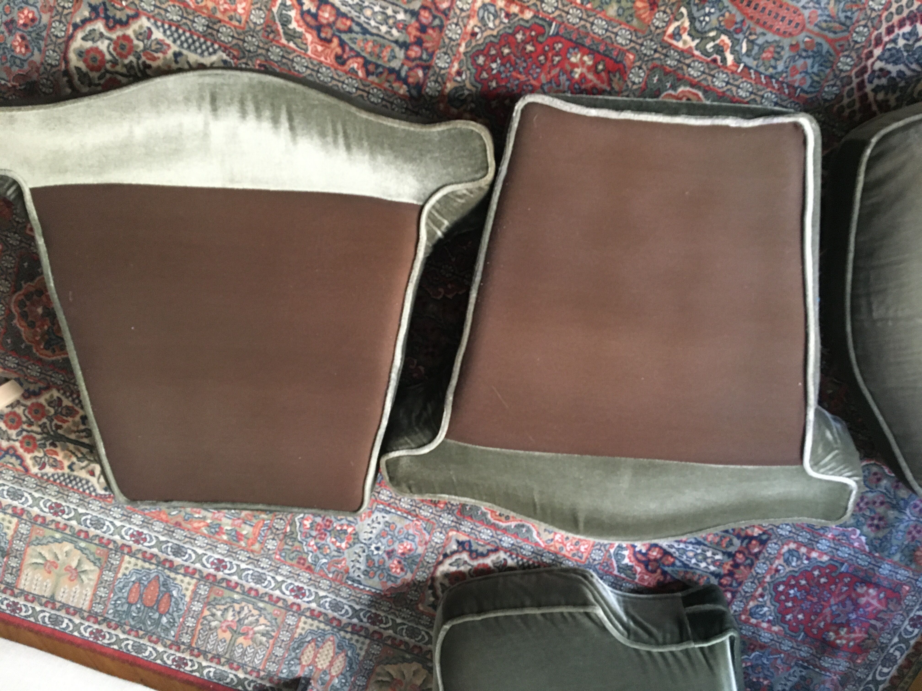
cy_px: 346
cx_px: 461
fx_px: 772
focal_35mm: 29
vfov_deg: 48.2
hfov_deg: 61.7
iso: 200
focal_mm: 4.15
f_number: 2.2
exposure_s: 1/17
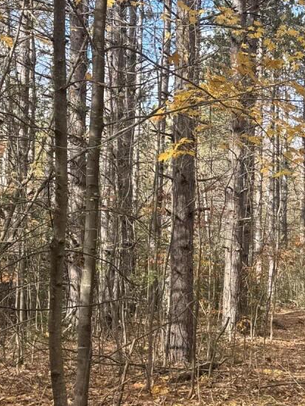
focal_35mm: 87
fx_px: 1022
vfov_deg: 22.5
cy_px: 190
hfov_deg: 16.5
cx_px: 329
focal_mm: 6.76
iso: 80
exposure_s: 1/445
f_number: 1.78
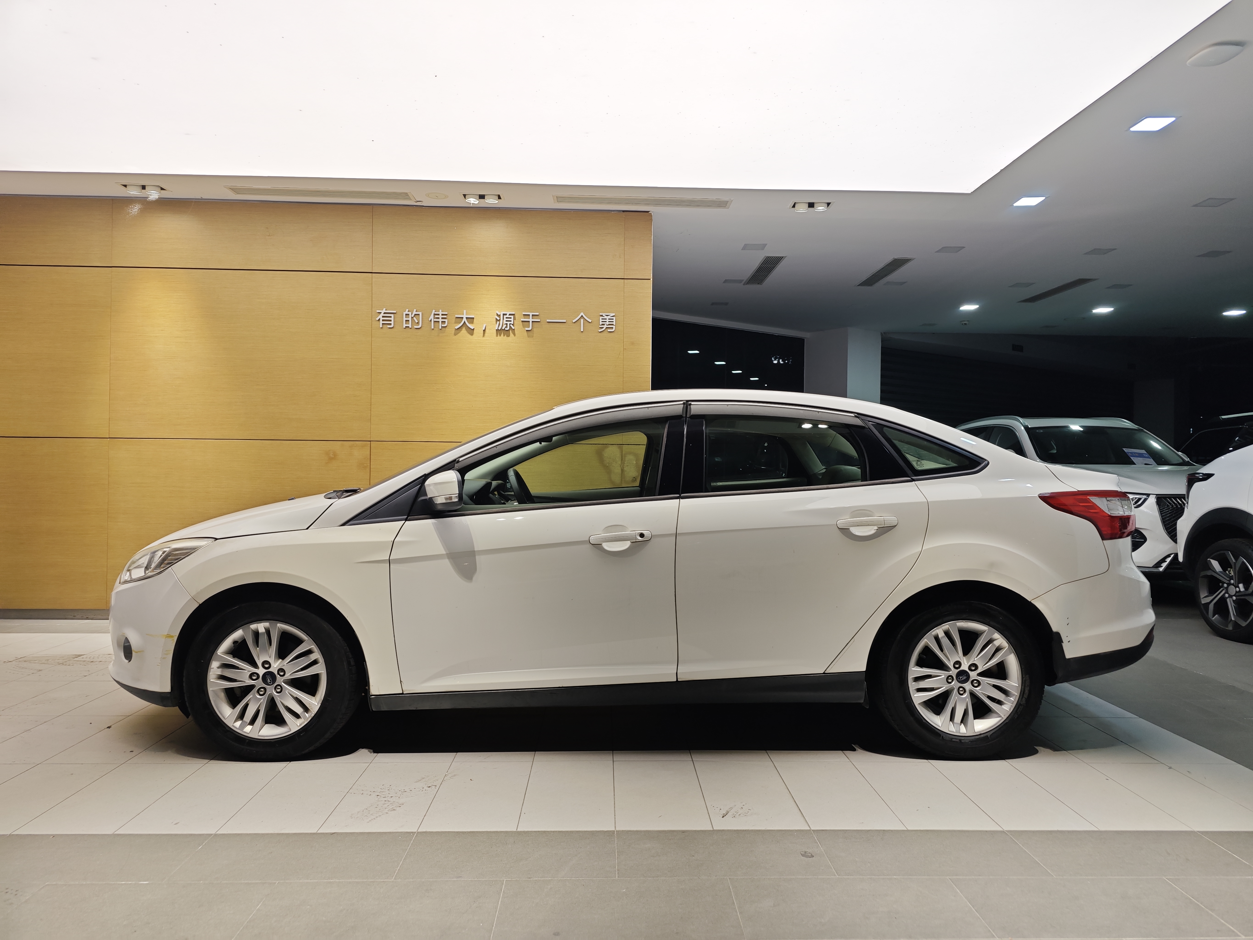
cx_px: 626
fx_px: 833
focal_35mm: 23
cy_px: 470
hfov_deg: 73.9
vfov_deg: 58.9
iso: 320
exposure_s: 1/100
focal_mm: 8.7
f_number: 1.9
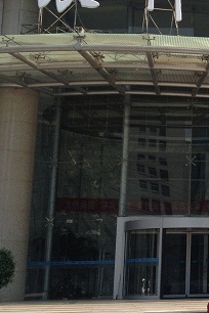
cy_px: 95
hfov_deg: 13.4
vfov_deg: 20.9
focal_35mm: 97
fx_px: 845
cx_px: 301
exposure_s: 1/1104
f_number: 2.4
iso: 50
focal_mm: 4.28
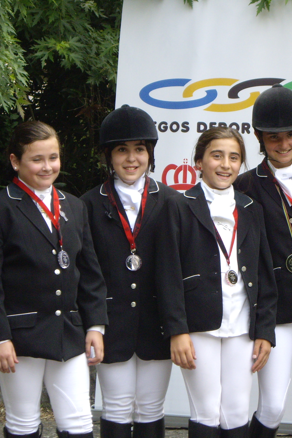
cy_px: 219
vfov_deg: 12.9
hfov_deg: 8.6
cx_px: 234
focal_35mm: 159
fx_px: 1935
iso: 200
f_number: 5.2
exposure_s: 1/200
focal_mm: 18.6
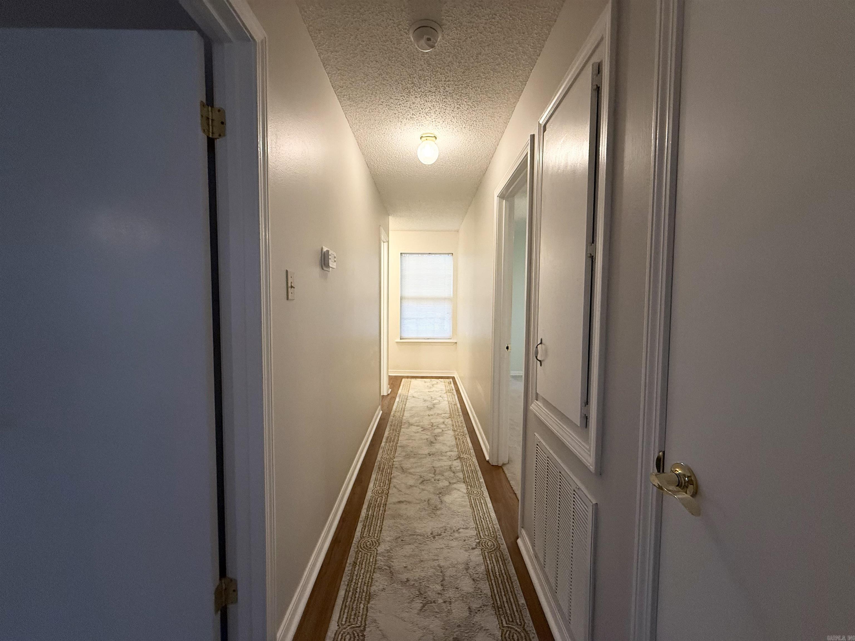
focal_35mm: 14
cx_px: 428
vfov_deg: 85.7
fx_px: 346
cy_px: 320
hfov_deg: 102.1
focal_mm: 2.22
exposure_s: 1/120
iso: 320
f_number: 2.2
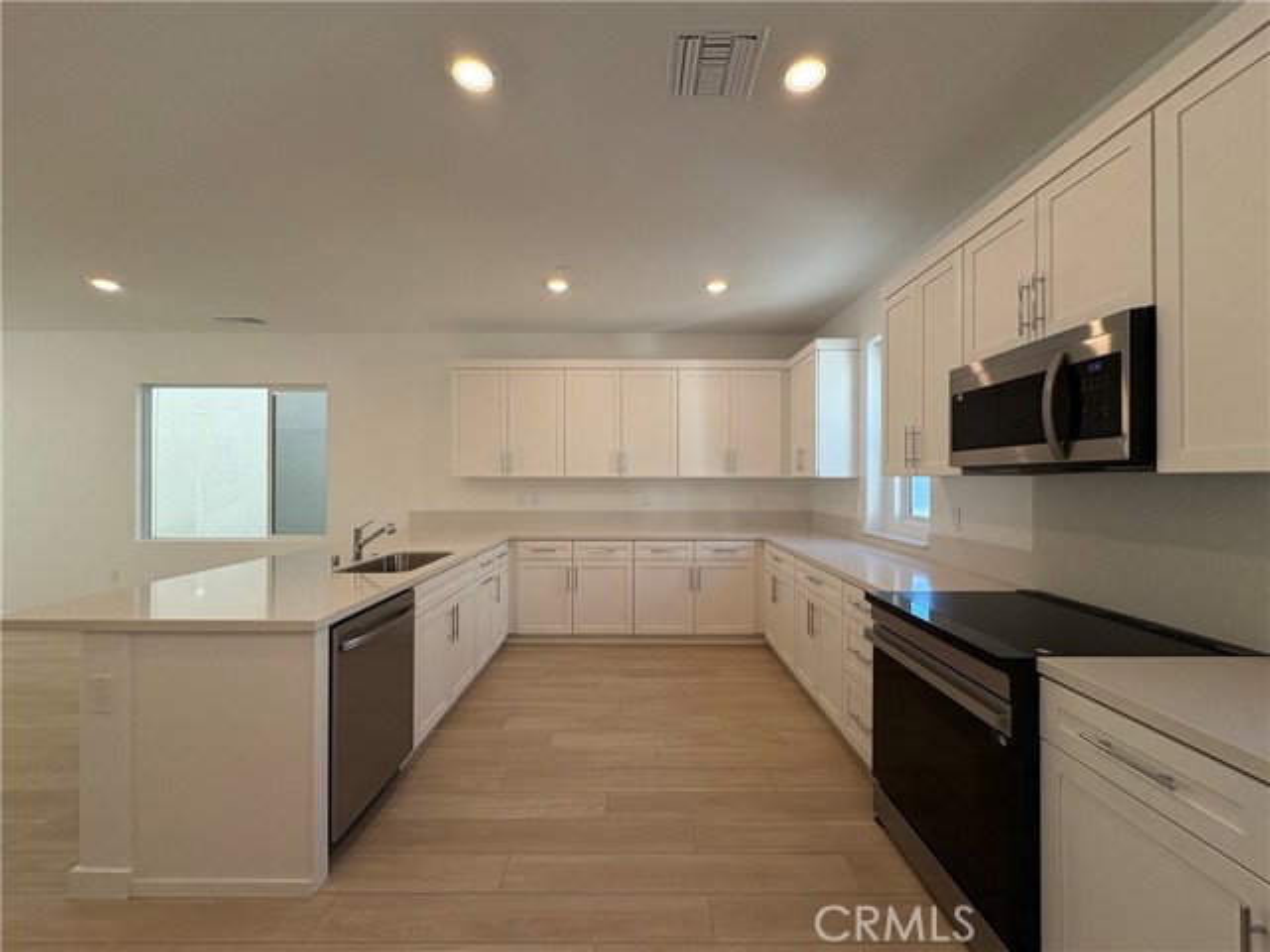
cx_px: 635
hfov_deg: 102.1
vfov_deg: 85.7
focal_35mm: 14
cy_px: 476
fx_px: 514
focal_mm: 2.22
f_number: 2.2
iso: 100
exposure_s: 1/136
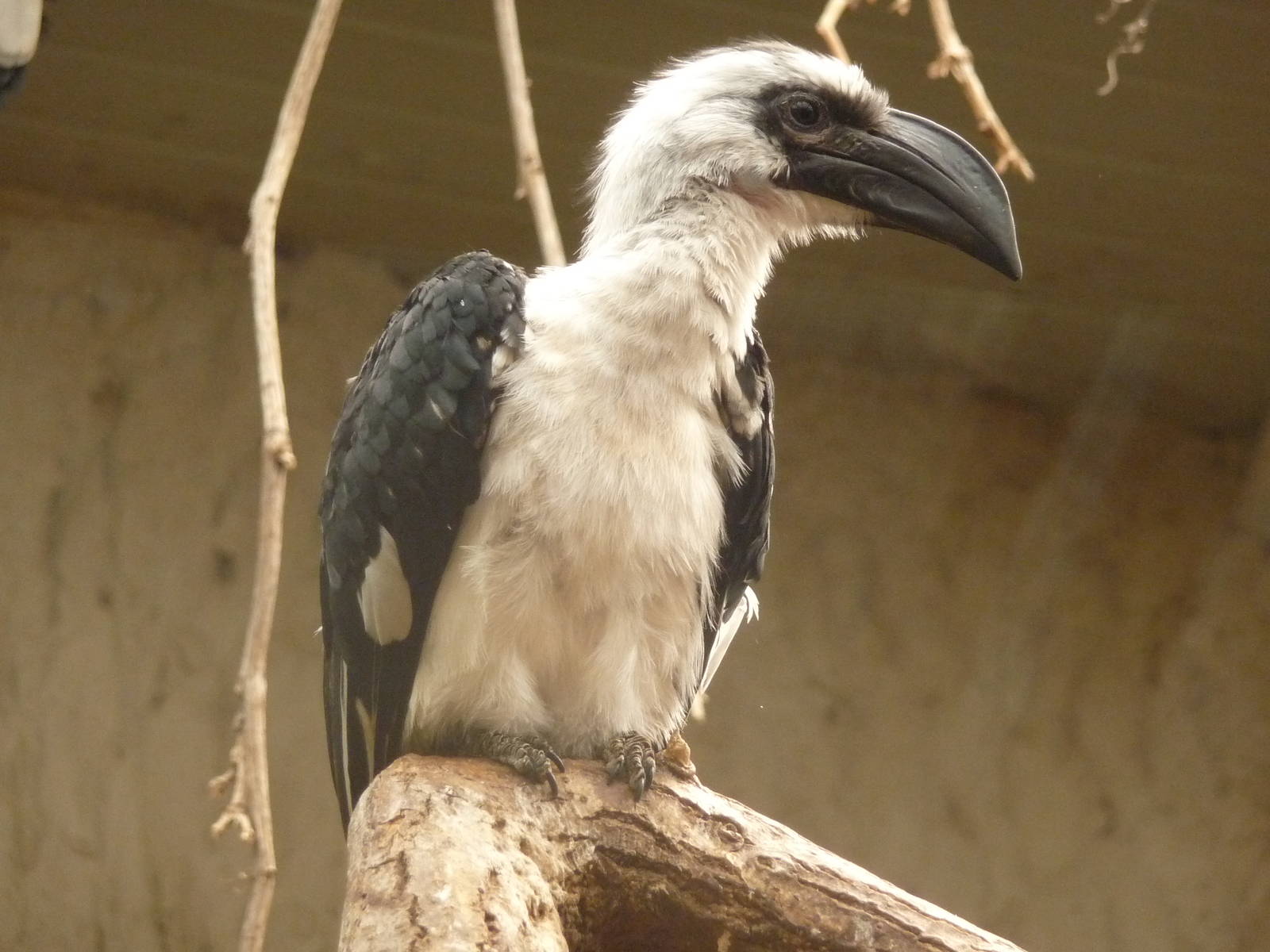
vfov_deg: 4.7
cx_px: 635
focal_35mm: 315
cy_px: 476
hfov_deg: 6.3
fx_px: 11557
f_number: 4.9
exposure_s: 1/100
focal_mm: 47
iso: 400
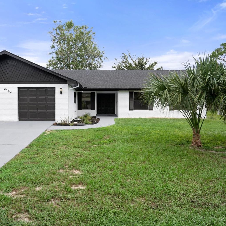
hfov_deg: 55.3
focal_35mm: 29
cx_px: 93
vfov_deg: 55.6
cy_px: 110
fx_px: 214
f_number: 8
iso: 320
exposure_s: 1/100
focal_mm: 22
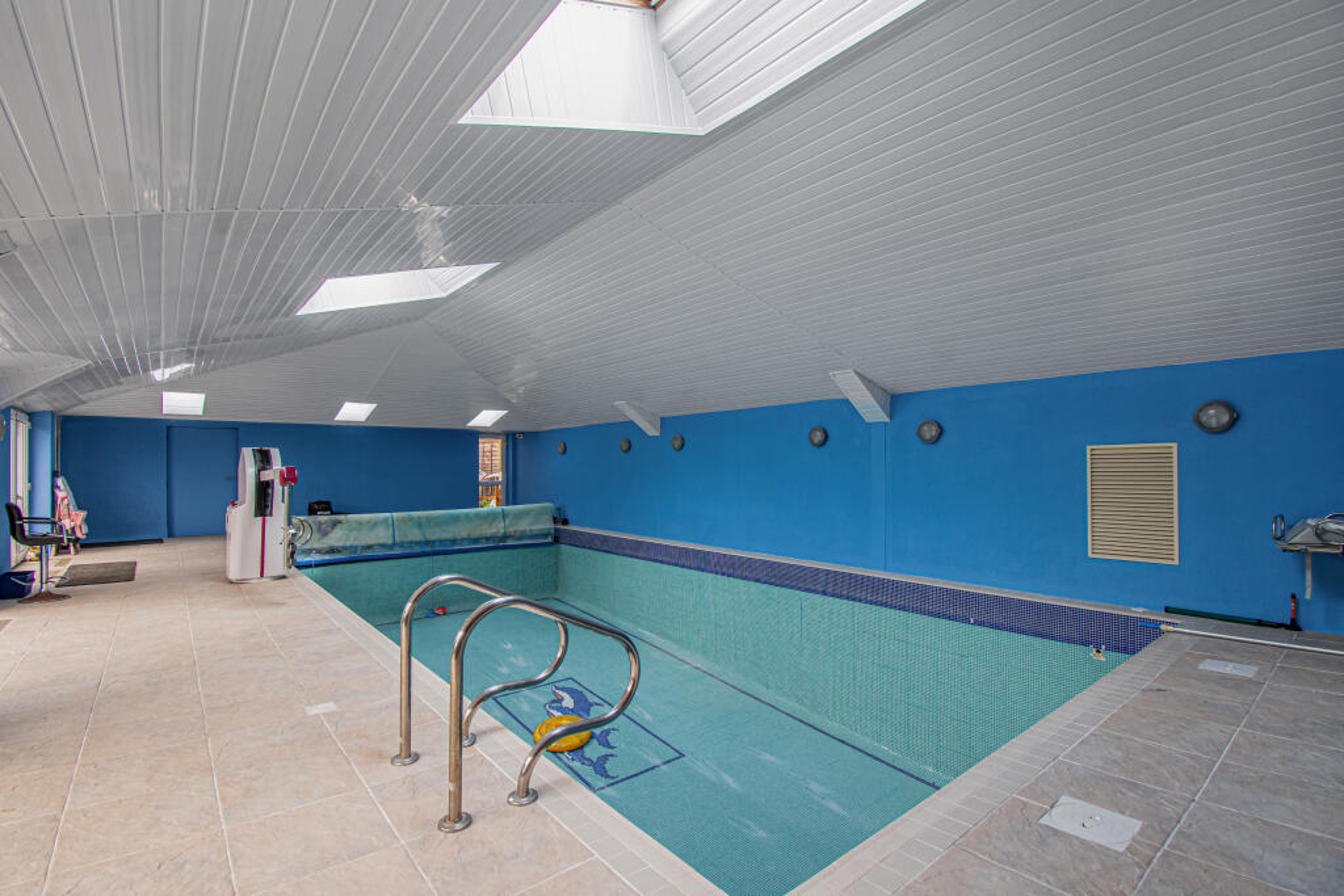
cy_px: 448
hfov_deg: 100.4
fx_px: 560
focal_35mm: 15
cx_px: 672
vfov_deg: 77.3
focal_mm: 10
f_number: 8
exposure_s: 1/20
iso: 400
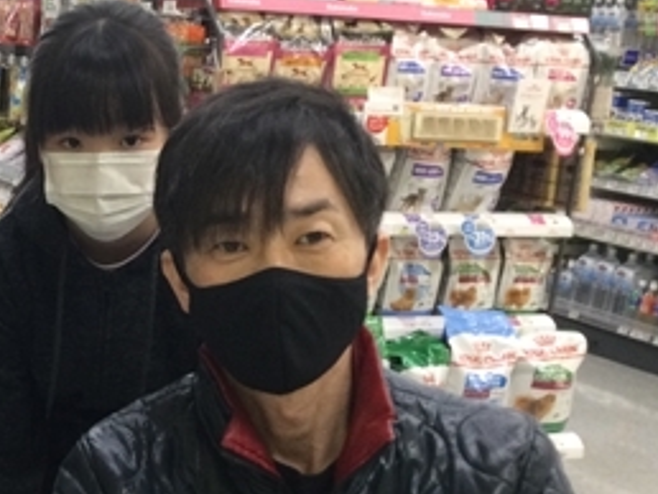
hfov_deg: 25.4
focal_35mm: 72
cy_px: 374
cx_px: -31
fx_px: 1370
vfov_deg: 20.3
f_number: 2.4
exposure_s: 1/30
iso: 80
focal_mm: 3.3
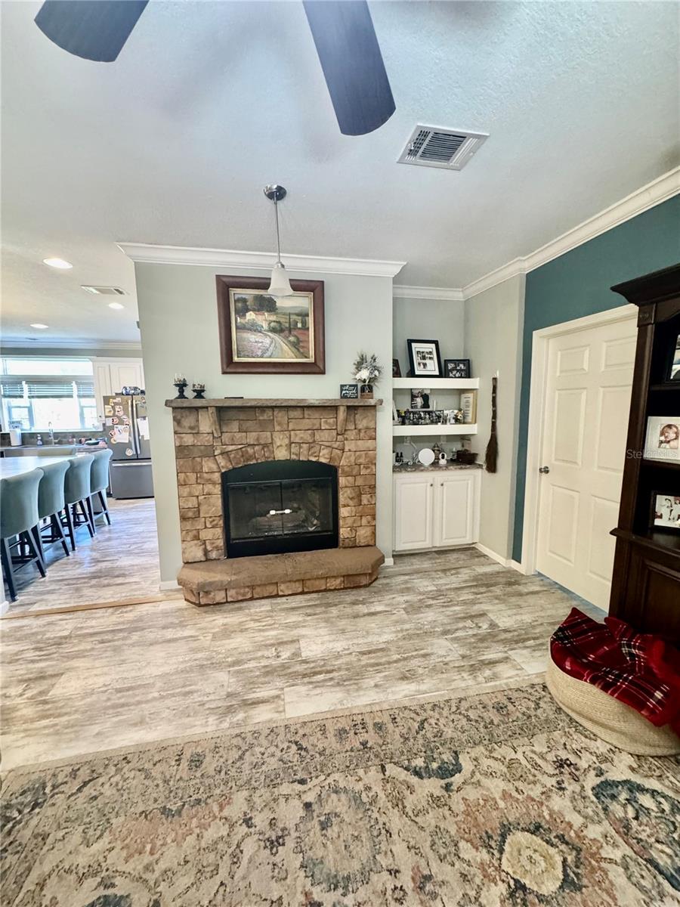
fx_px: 367
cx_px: 340
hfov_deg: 85.7
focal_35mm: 14
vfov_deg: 102.1
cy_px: 454
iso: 640
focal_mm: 2.22
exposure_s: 1/60
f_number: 2.2
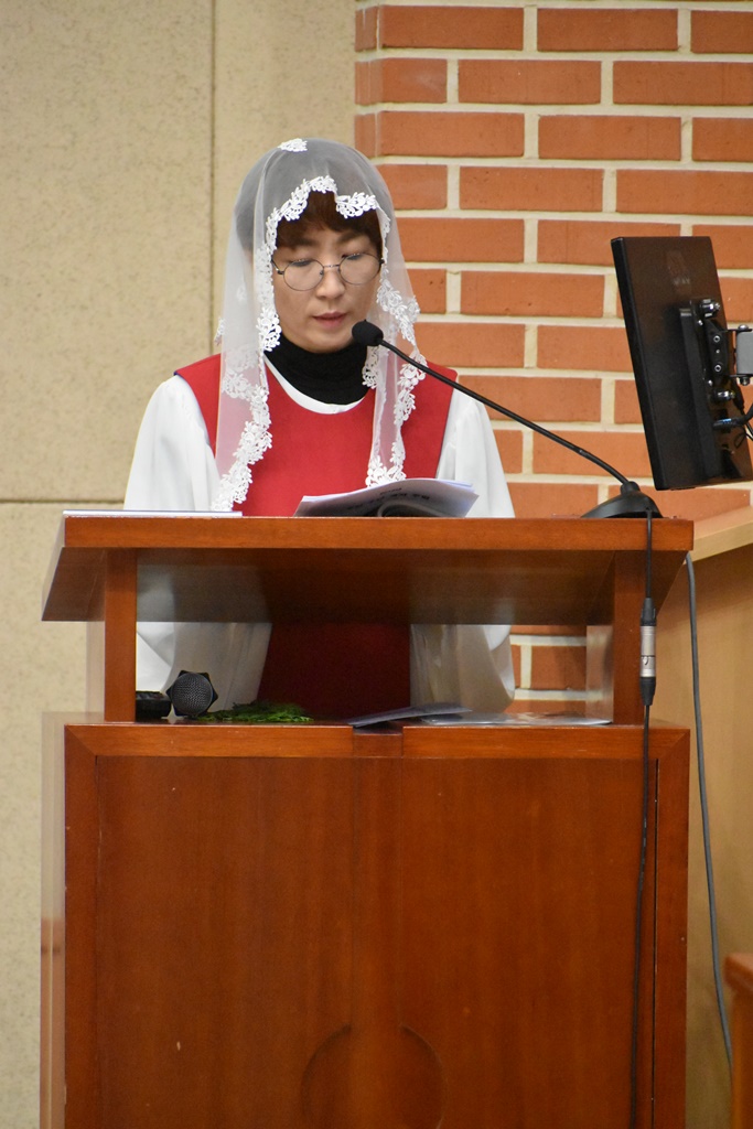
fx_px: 12231
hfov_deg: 3.5
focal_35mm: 390
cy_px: 564
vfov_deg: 5.3
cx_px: 376
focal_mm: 260
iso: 10000
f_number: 6
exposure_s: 1/125
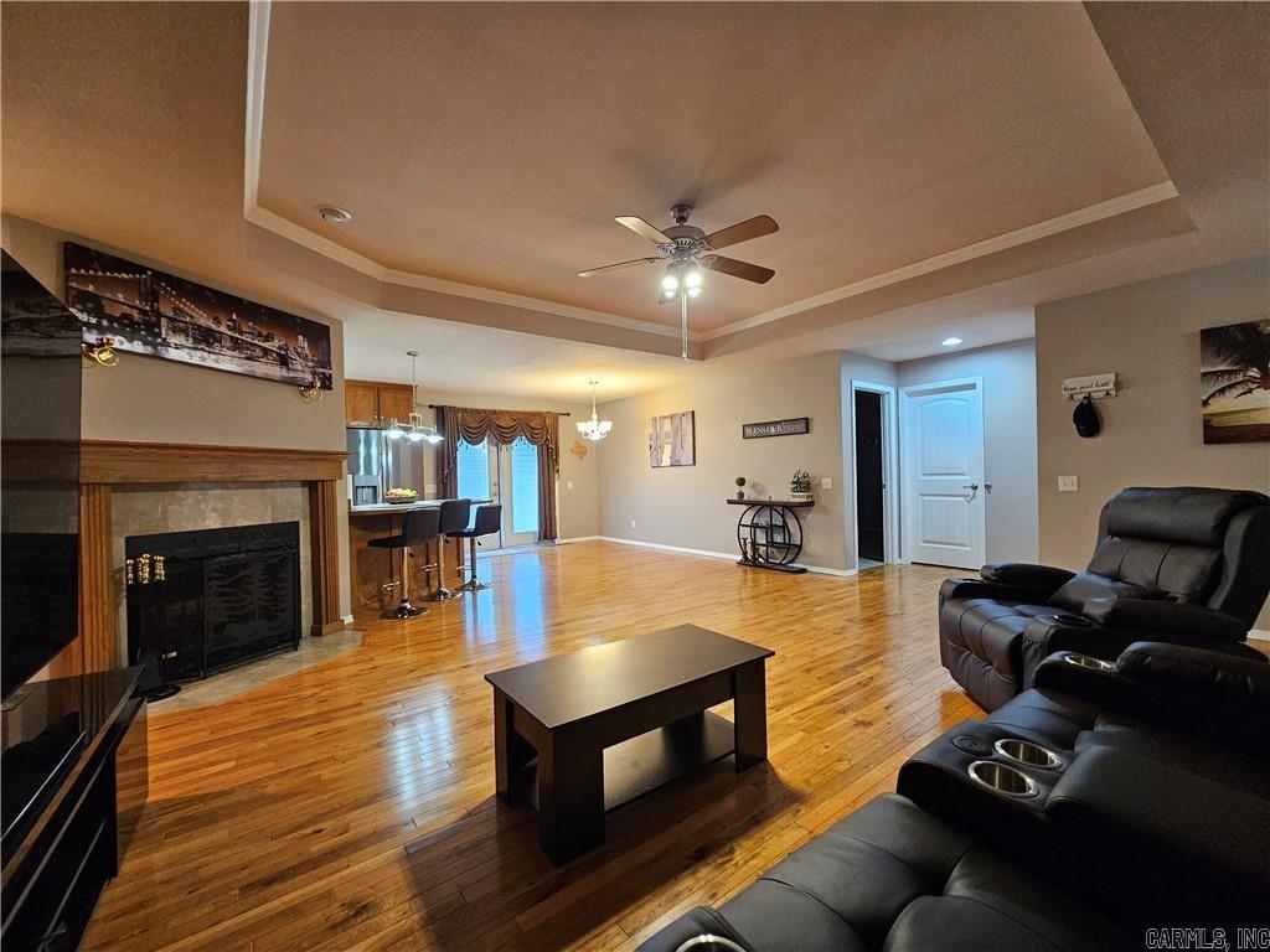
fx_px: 477
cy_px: 476
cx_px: 635
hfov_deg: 106.2
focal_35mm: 13
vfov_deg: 89.9
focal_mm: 2.2
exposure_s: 1/30
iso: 320
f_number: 2.2
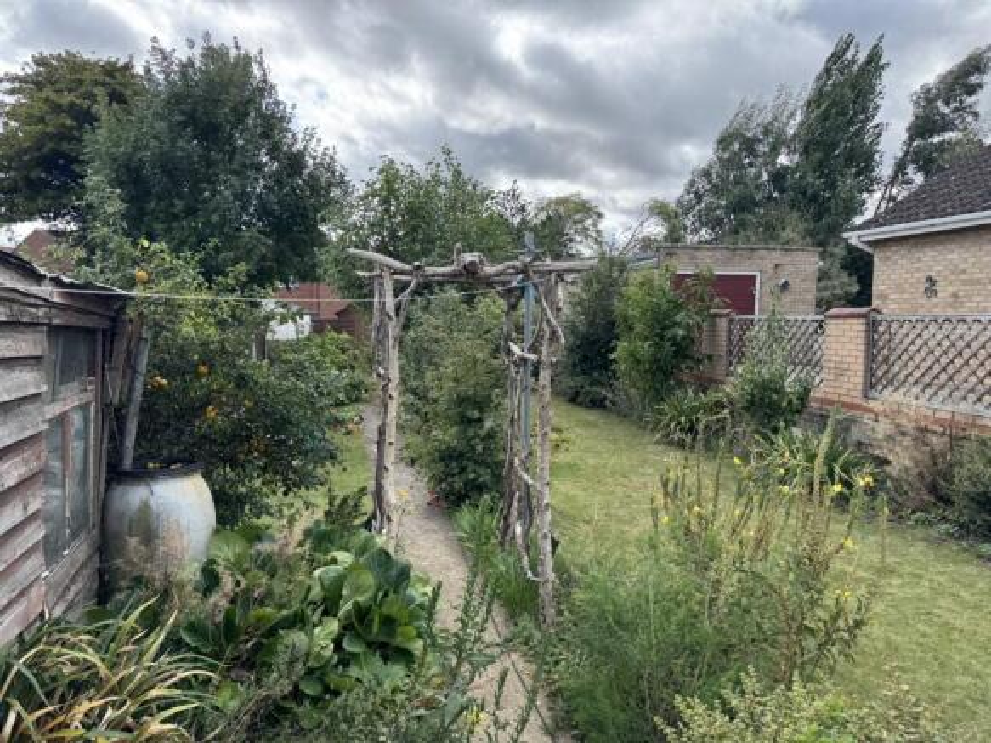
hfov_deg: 71.6
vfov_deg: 56.8
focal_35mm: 24
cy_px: 372
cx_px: 496
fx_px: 687
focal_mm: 6.76
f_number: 1.78
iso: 80
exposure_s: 1/1311
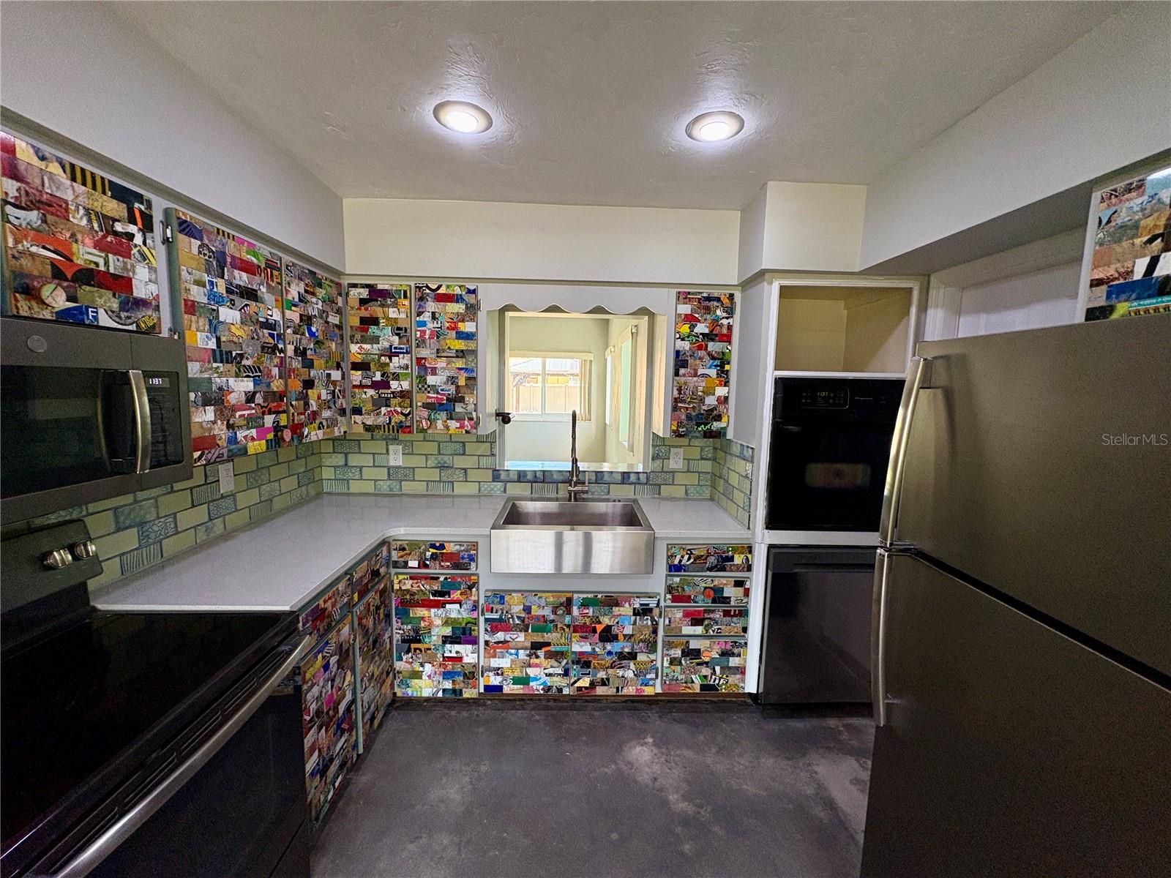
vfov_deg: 85.7
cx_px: 586
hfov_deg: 102.1
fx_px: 474
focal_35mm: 14
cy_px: 439
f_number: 2.2
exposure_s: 1/120
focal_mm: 2.22
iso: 250
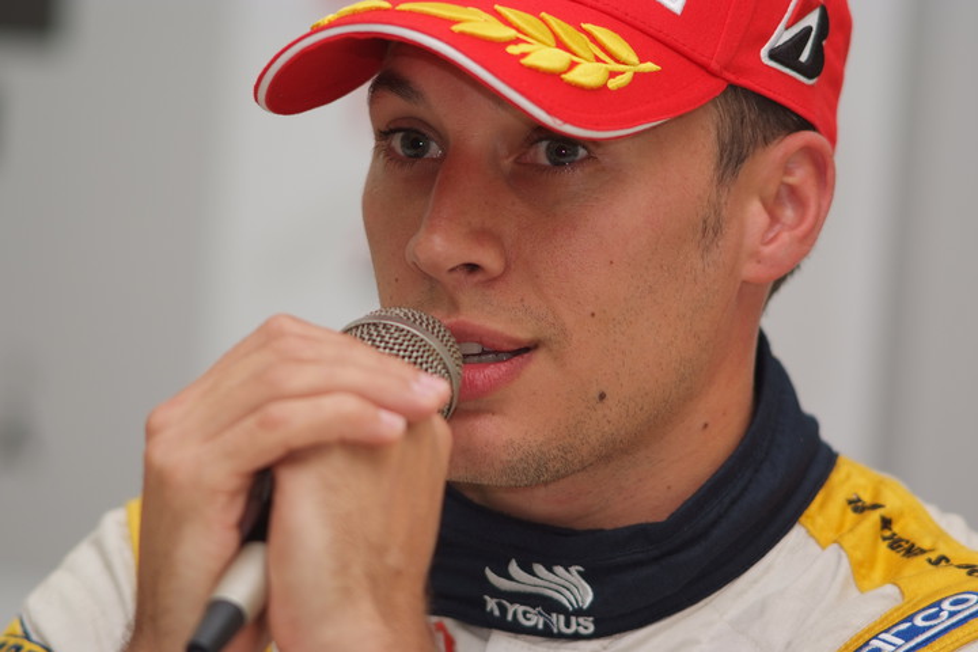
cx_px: 489
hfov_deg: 7.6
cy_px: 326
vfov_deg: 5.1
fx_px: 7334
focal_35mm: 270
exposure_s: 1/125
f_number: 2.8
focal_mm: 180
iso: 100
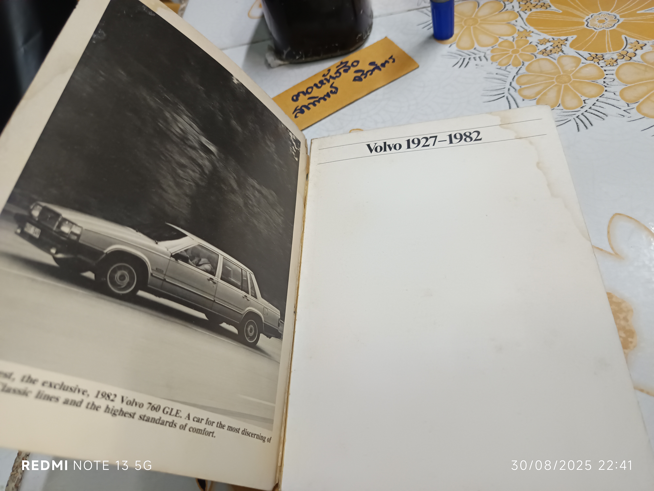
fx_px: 453
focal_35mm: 24
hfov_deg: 71.6
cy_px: 246
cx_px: 327
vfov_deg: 56.8
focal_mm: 5.31
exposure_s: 1/33.3
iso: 1179
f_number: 1.7
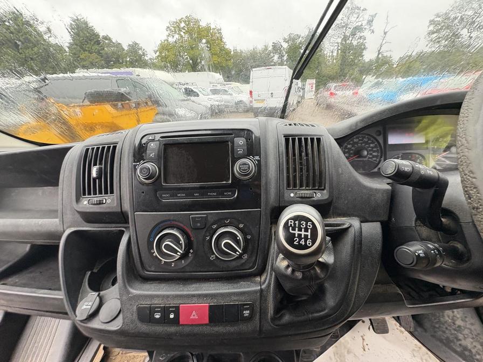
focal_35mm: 14
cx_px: 242
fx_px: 195
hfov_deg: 102.1
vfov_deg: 85.7
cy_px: 181
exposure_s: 1/60
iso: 250
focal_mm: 2.22
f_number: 2.2
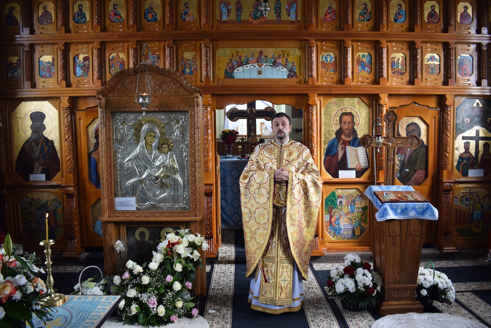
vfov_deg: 43.6
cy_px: 164
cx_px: 246
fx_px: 409
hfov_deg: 61.9
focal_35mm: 30
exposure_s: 1/80
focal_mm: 20
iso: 400
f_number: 4.5
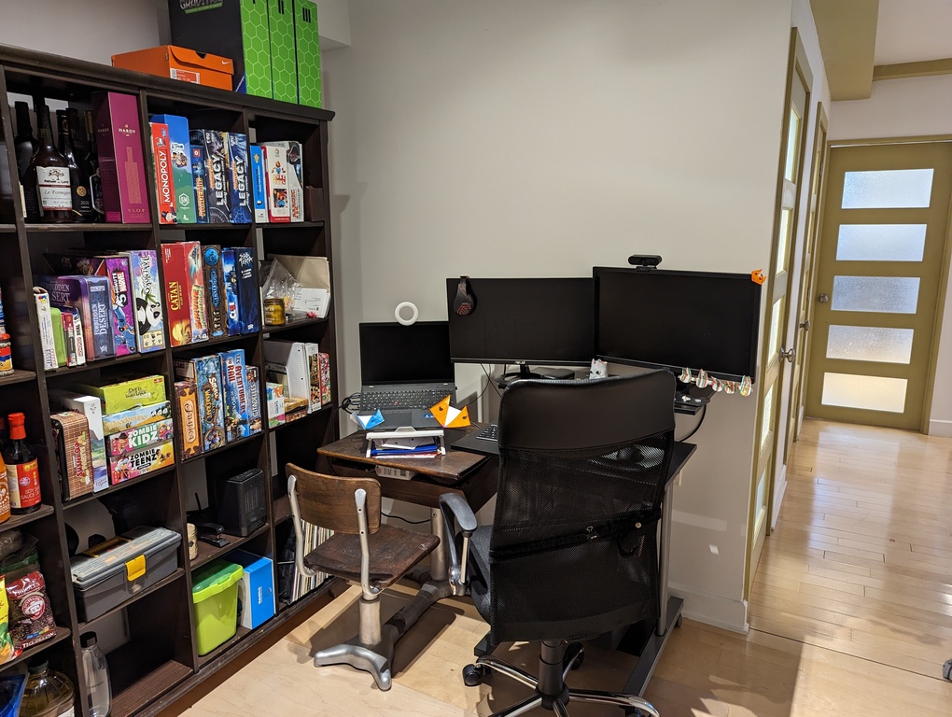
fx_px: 661
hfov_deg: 71.5
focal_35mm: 24
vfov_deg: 56.9
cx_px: 476
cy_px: 358
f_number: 1.85
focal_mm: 6.81
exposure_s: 1/24
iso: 142
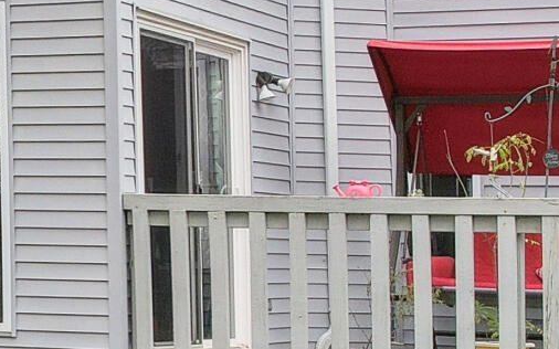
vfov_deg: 9.8
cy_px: 268
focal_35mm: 133
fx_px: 2026
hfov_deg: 15.0
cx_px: -168
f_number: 2.8
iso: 100
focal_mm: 8.4
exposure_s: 1/800
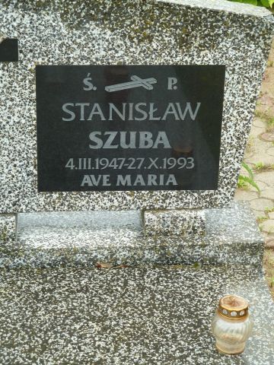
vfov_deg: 20.4
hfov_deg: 15.4
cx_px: 137
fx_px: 1013
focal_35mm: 96
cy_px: 182
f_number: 4.3
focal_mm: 15.8
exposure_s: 1/50
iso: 100
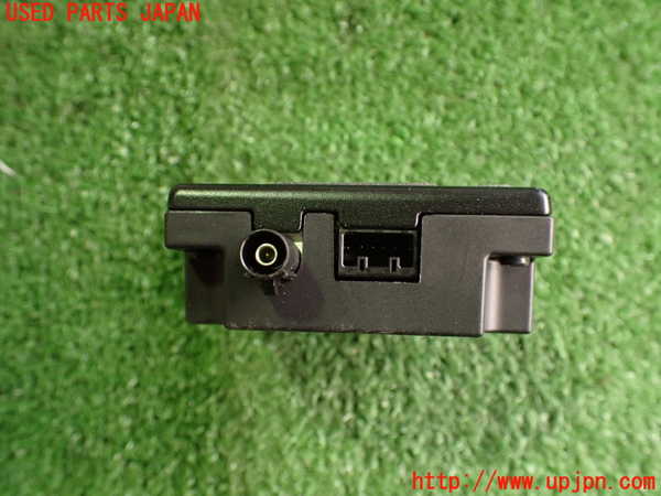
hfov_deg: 60.0
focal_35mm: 30
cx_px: 330
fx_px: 573
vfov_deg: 46.8
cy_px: 248
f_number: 2.3
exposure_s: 1/80
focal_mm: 5.4
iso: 800
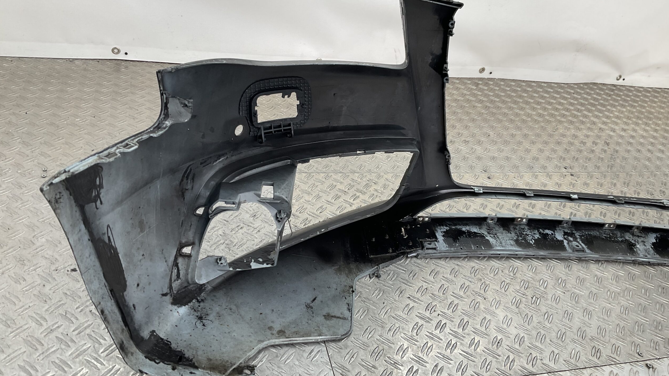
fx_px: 568
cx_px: 332
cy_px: 180
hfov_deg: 61.0
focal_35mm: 32
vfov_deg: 36.7
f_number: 1.8
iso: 25
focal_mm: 3
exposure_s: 1/120
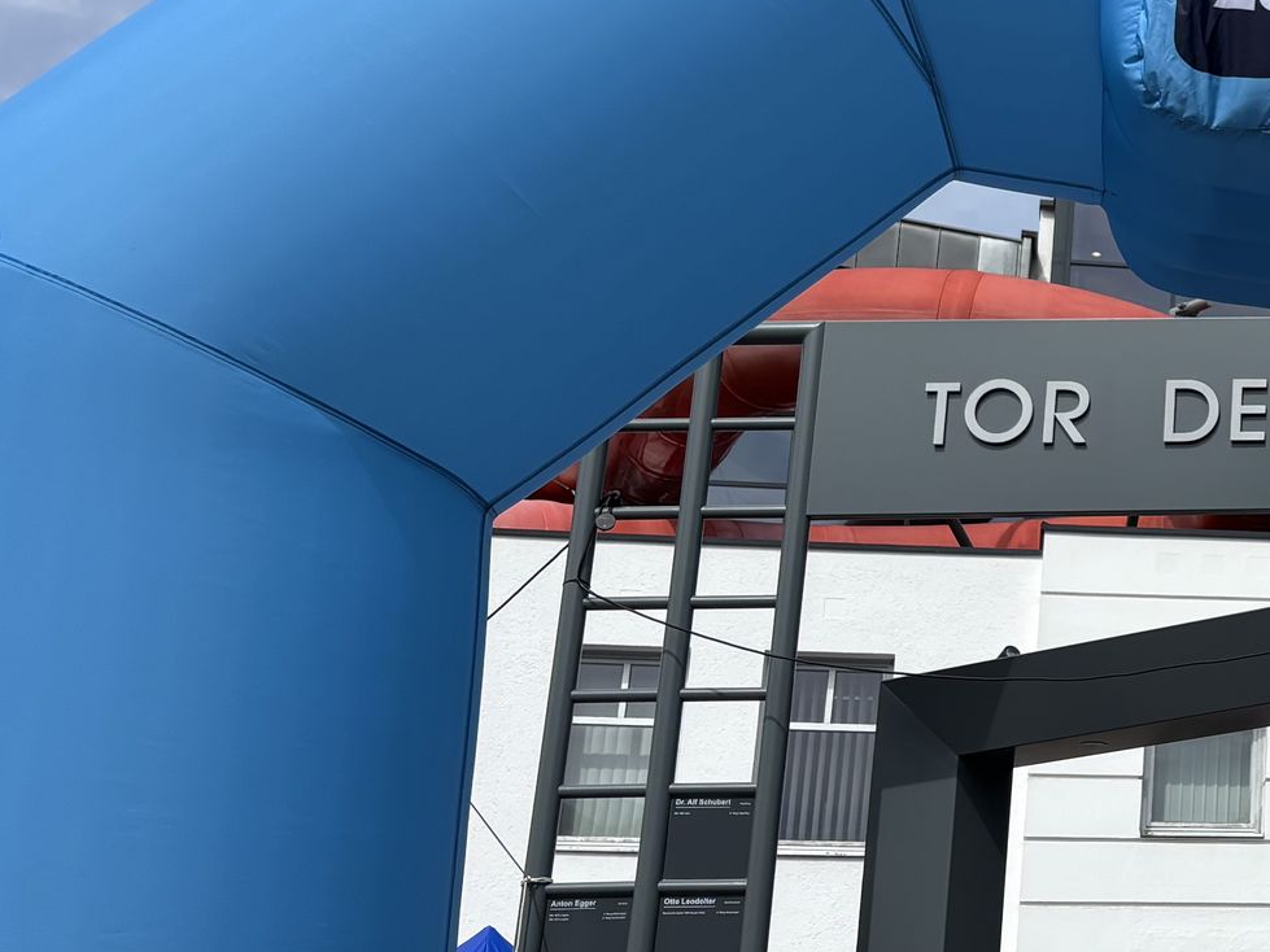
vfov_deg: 21.5
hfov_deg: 25.4
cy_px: 280
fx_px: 2494
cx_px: 1558
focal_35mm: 68
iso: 50
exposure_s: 1/4255
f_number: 1.6
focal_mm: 5.96
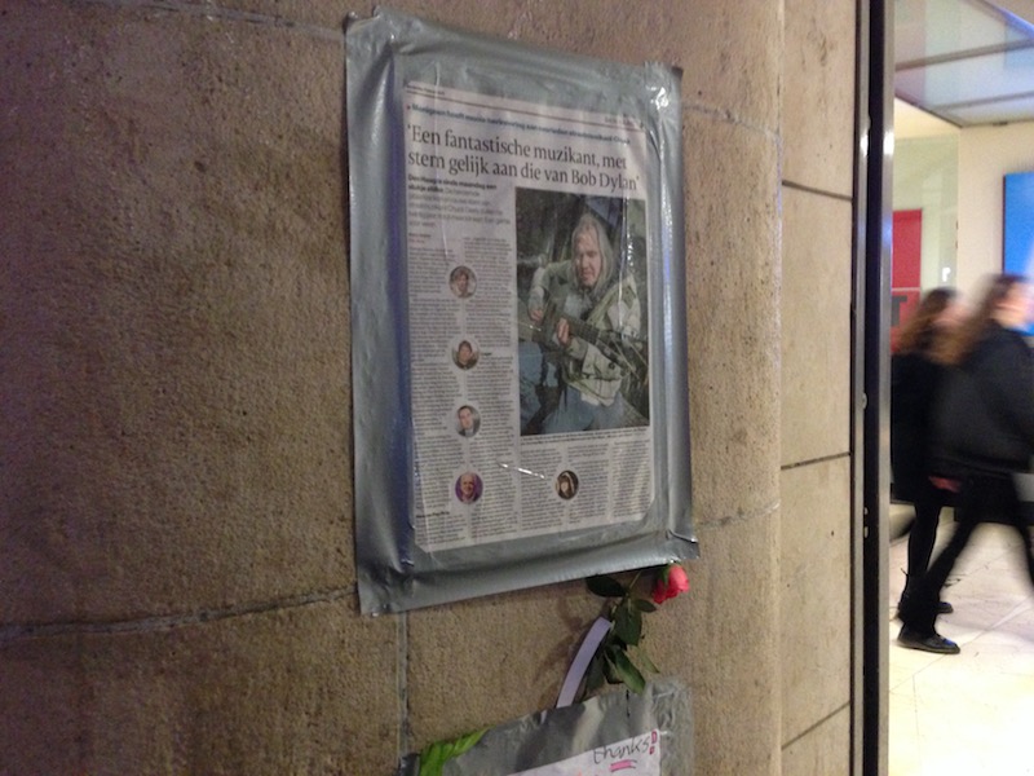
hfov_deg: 55.4
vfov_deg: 42.9
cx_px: 517
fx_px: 986
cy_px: 388
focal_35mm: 33
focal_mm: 4.12
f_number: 2.4
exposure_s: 1/15
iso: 400
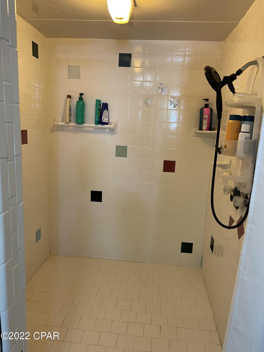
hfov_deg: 53.1
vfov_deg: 67.3
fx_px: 264
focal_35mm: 26
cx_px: 132
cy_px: 176
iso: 160
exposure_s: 1/60
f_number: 1.6
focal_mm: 5.1
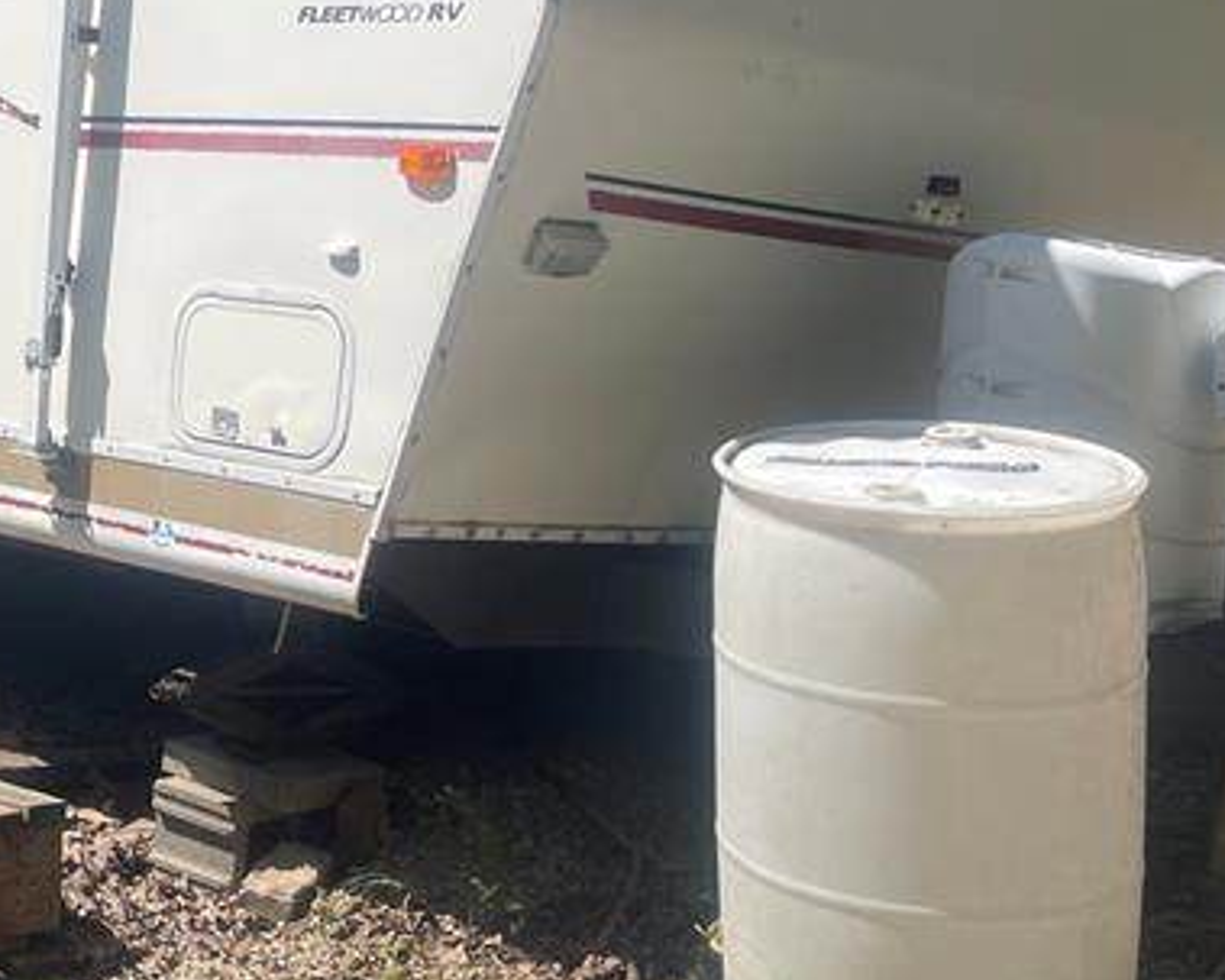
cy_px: 188
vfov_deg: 22.8
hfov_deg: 26.1
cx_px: -191
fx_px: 2392
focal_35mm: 66
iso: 32
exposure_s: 1/3922
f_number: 1.6
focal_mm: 5.1
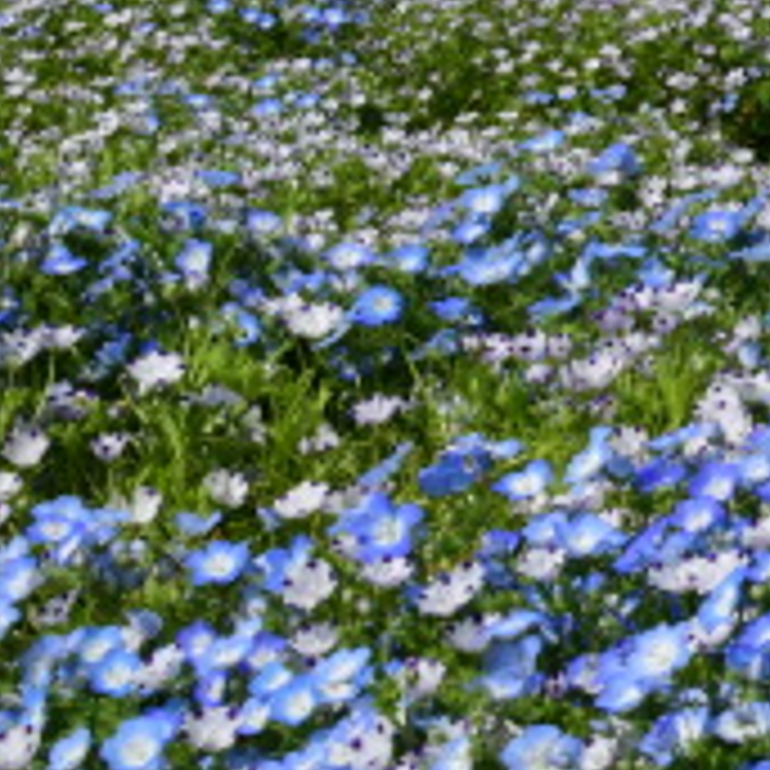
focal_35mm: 167
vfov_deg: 10.3
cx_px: 1146
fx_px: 4203
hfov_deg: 10.1
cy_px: -182
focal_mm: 42
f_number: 22
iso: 64
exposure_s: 1/8
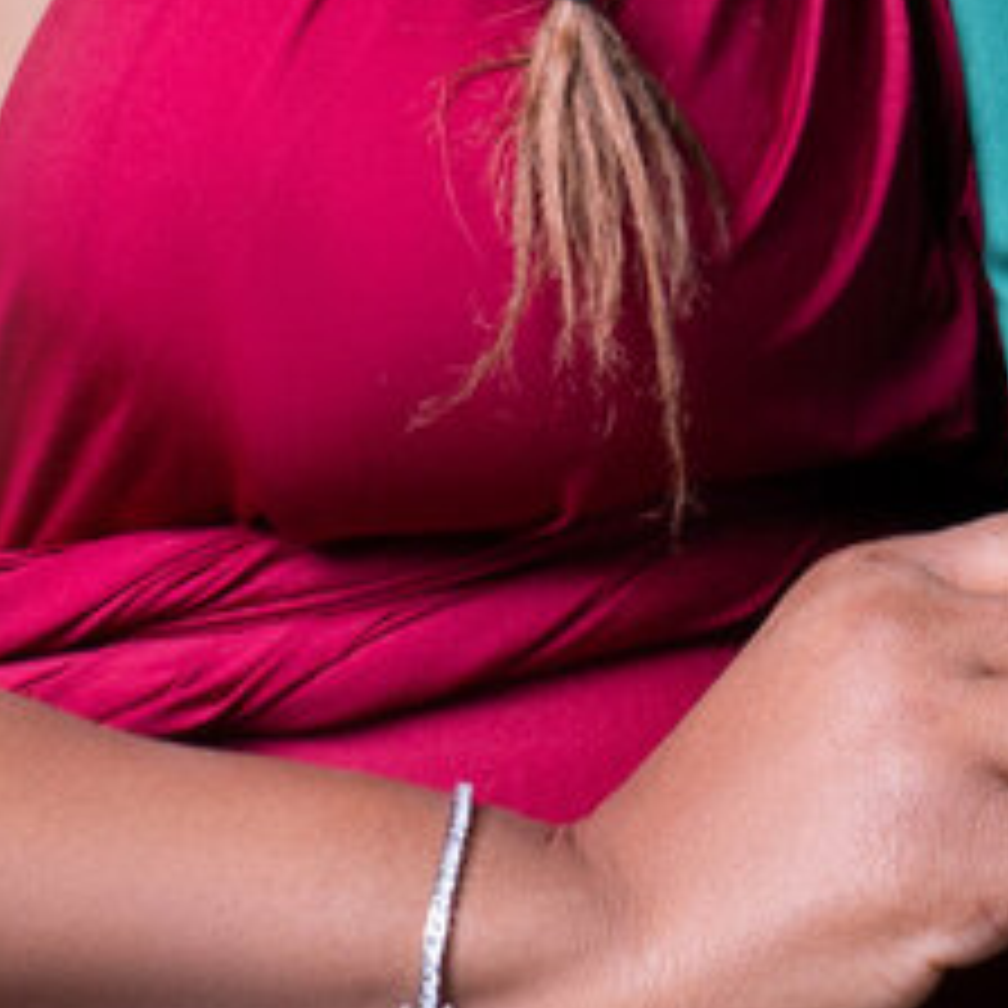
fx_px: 9982
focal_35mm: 303
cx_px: 1611
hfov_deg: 5.7
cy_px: -405
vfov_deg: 5.7
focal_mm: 50
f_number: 5.6
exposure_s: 1/200
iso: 500
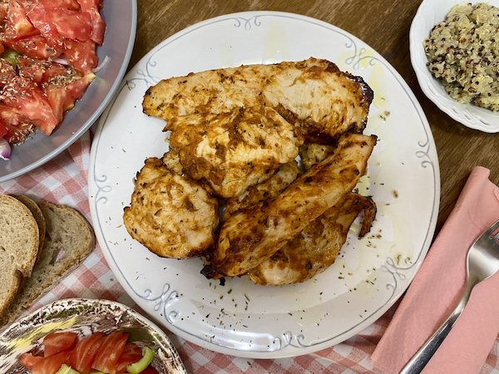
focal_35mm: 26
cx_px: 250
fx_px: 375
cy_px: 187
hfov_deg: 67.3
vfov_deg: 53.1
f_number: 1.8
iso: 160
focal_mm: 4.25
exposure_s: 1/50
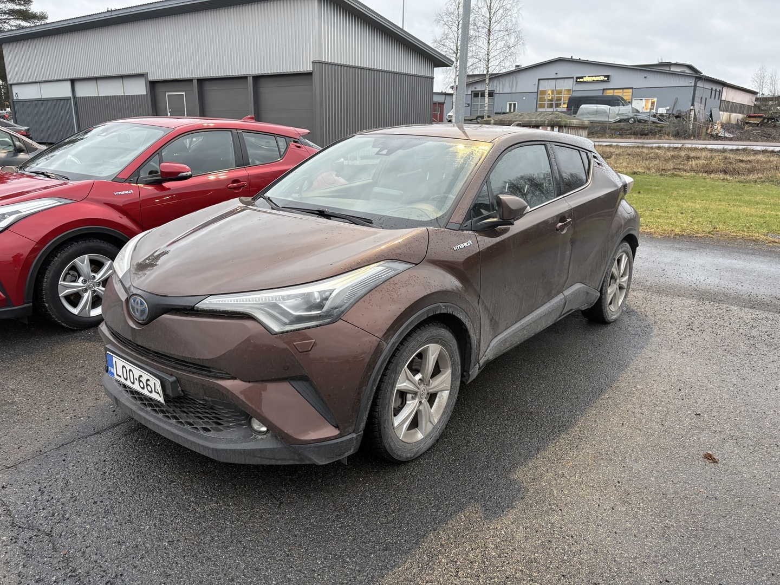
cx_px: 390
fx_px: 586
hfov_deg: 67.3
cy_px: 292
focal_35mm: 26
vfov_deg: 53.1
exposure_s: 1/60
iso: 160
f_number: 1.6
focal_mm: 5.96
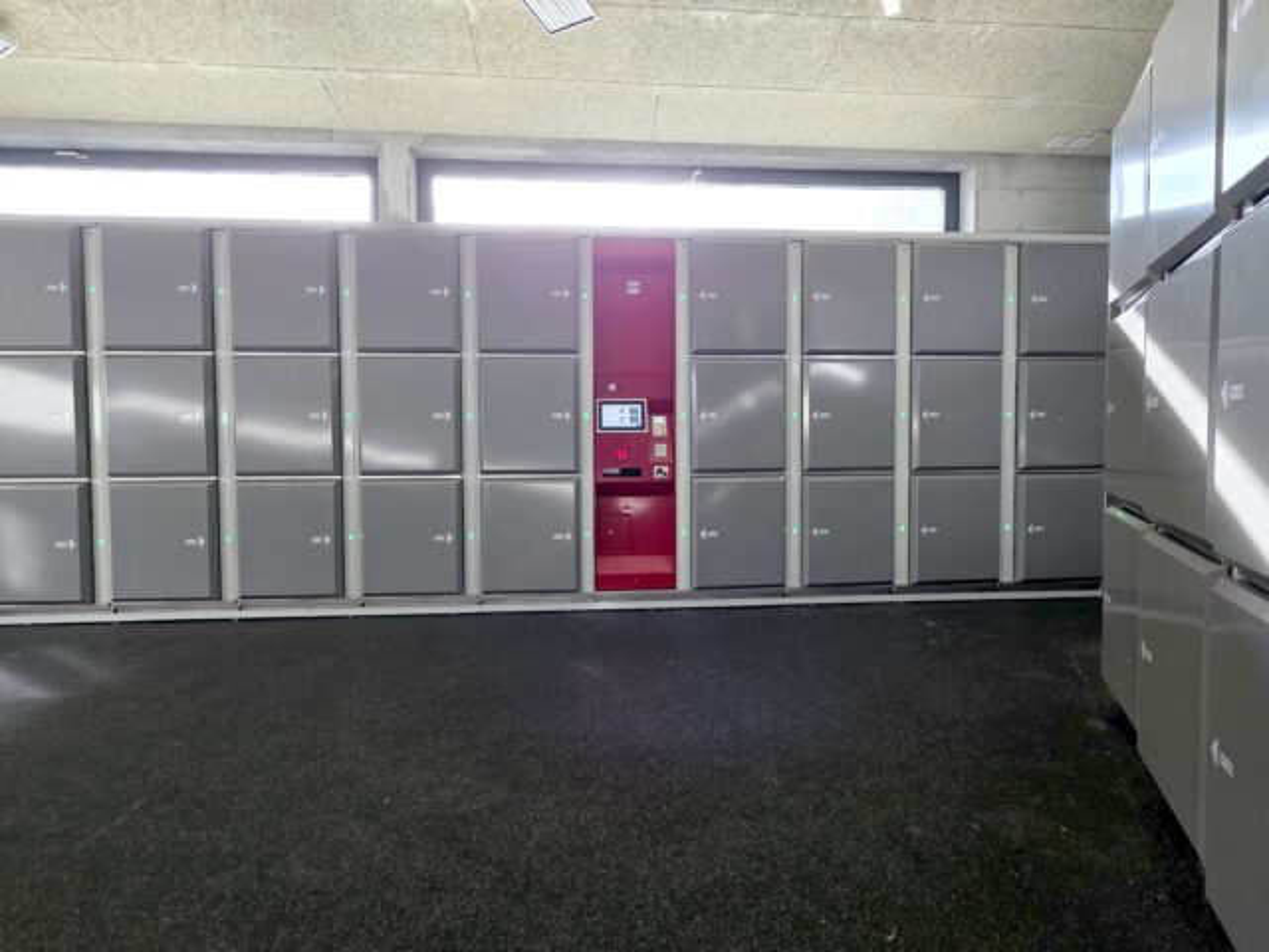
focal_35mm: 13
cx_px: 634
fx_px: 477
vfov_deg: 89.9
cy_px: 476
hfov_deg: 106.2
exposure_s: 1/100
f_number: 2.2
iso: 50
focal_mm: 2.2
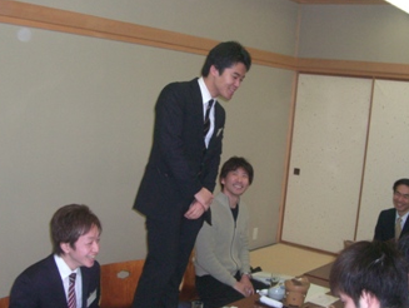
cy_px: 193
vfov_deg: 28.0
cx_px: 201
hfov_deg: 36.8
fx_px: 615
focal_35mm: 52
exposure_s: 1/60
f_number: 2.8
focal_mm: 7.9
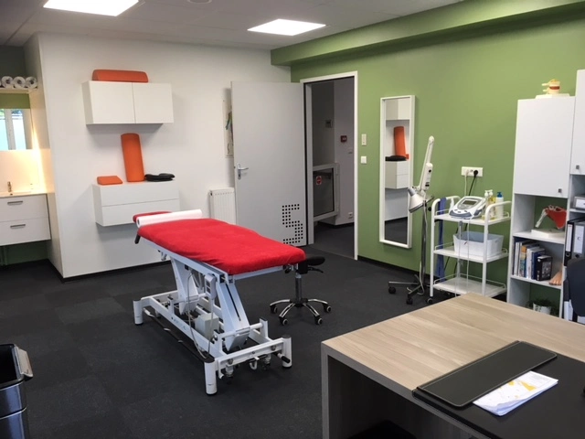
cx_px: 292
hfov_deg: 61.7
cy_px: 220
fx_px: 490
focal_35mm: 29
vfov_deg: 48.2
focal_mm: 4.15
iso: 40
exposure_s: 1/33
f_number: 2.2
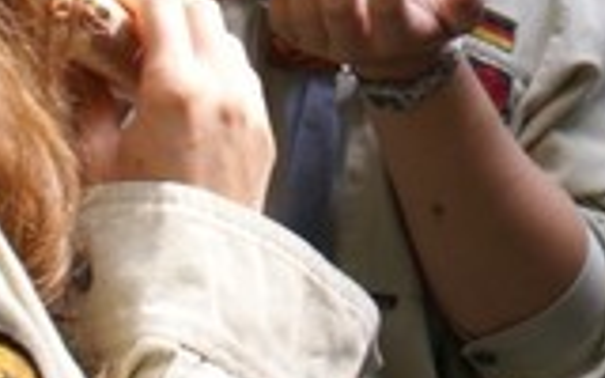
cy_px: -393
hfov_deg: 11.3
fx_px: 3034
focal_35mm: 184
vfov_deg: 6.9
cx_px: 635
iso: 100
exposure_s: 1/80
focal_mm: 30
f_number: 8
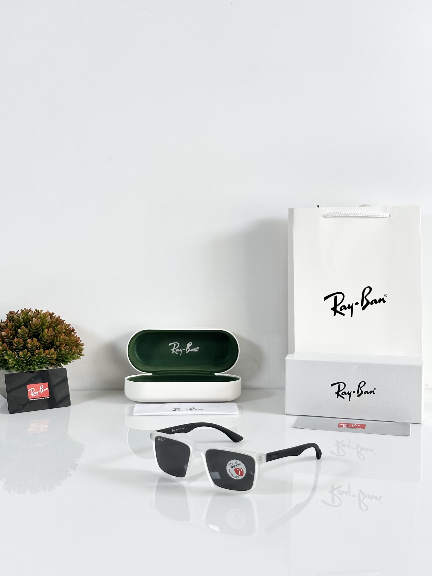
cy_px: 288
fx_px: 799
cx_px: 216
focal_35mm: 48
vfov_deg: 39.7
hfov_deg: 30.3
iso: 50
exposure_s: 1/121
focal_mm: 6.86
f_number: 1.78
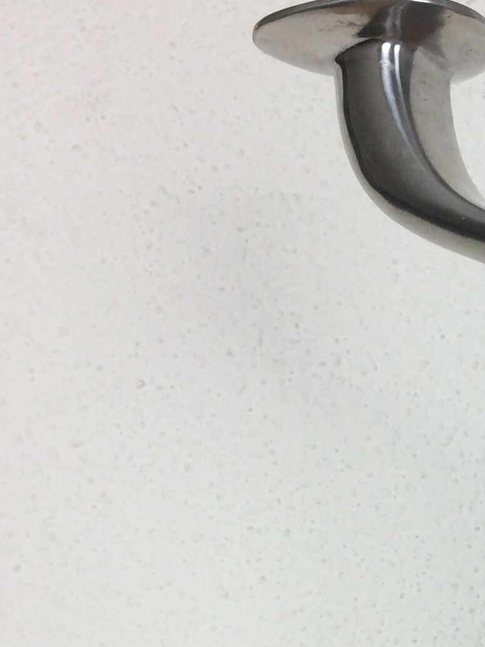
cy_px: 679
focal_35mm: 91
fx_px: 1700
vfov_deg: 20.7
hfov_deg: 15.2
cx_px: 683
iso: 50
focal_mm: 4.15
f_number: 2.2
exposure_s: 1/100
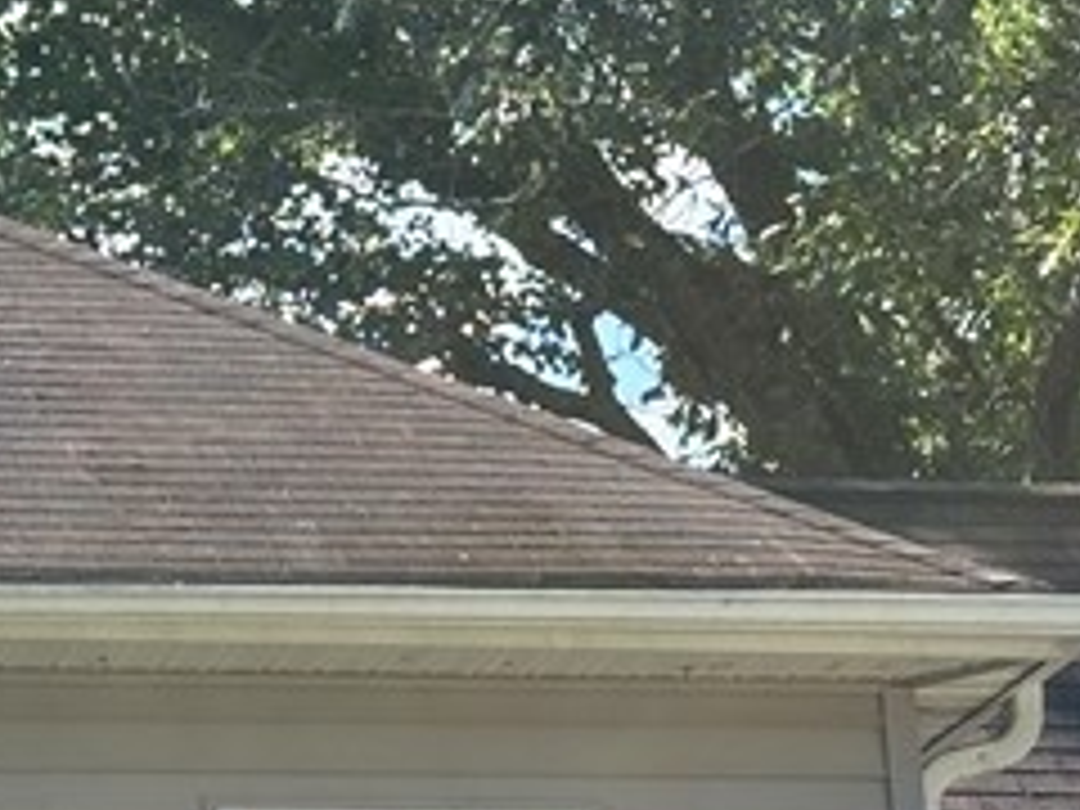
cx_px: -464
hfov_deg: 9.4
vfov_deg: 7.2
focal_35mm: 205
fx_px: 6396
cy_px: 662
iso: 64
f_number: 1.78
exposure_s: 1/1030
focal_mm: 6.86
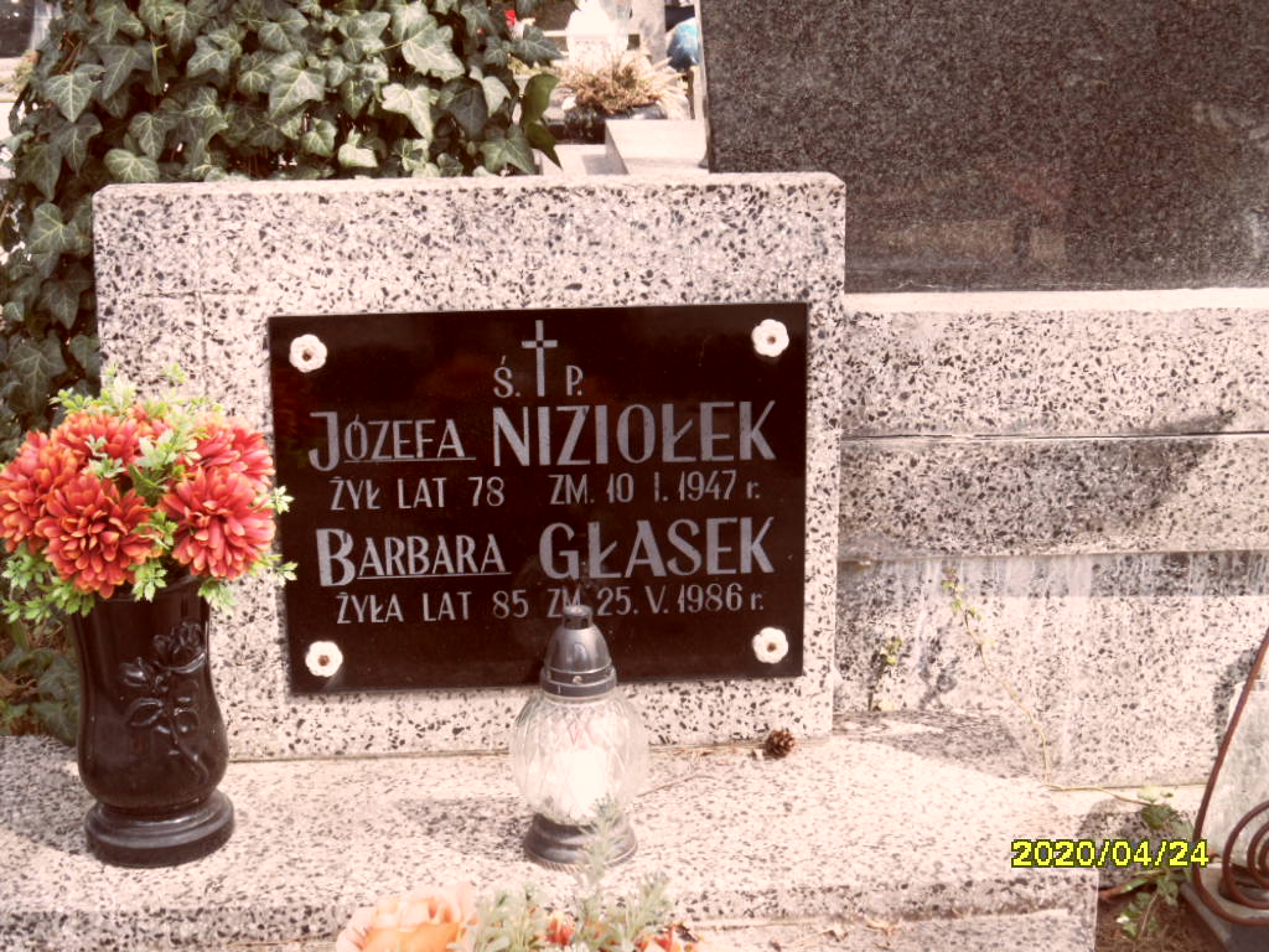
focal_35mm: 50
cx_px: 634
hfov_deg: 38.2
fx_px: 1833
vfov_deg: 29.1
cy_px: 476
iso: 100
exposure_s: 1/125
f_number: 3.8
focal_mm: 8.2
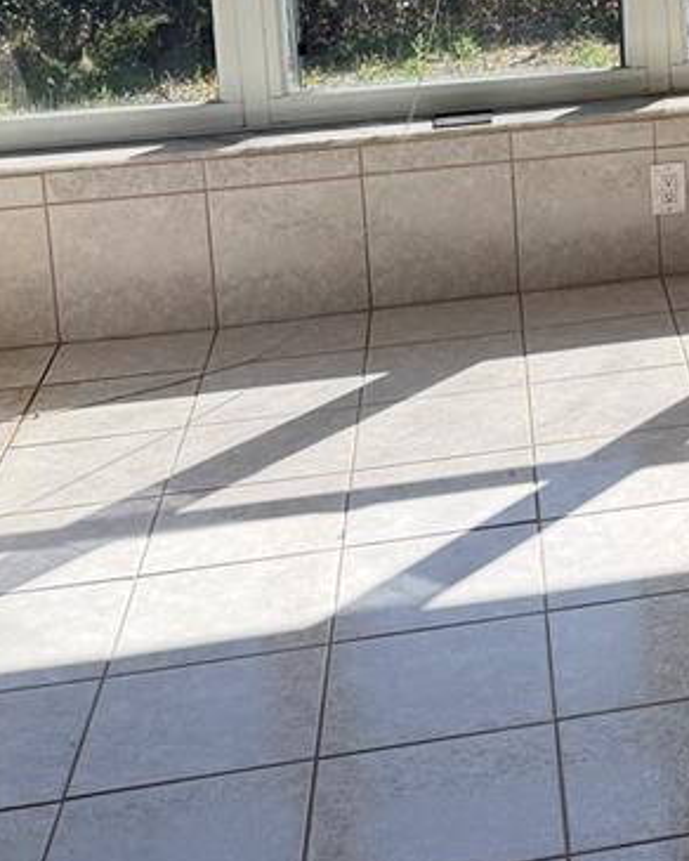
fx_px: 1963
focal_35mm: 77
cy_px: -85
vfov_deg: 23.3
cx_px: 965
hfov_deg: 18.2
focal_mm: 6.76
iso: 80
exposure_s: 1/1192
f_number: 1.78
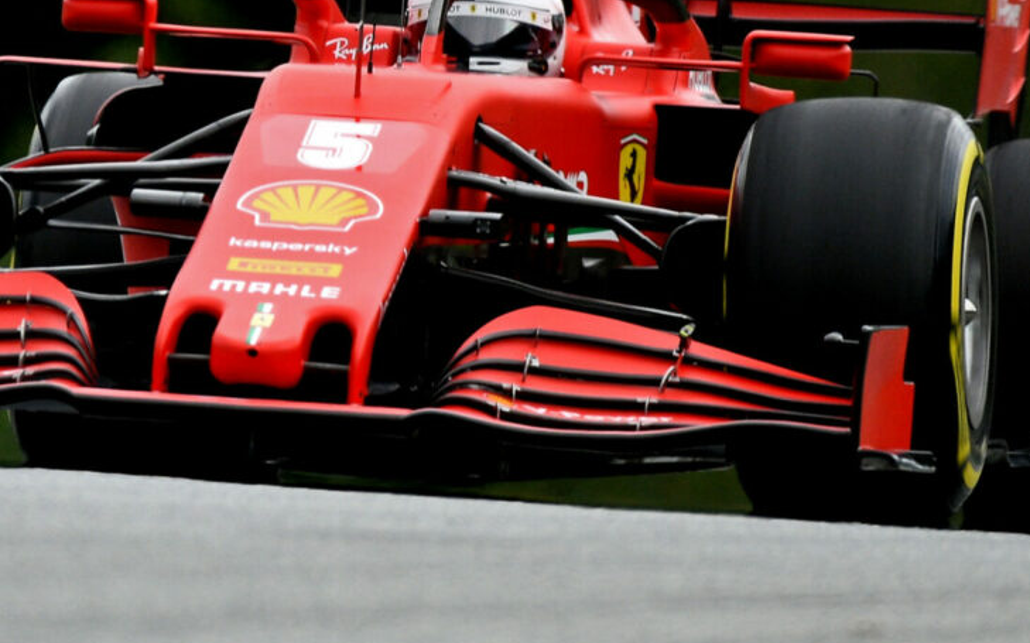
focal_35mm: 1784
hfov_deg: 1.2
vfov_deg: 0.7
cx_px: 331
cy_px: 177
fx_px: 50059
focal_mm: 500
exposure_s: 1/1250
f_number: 5.6
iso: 500
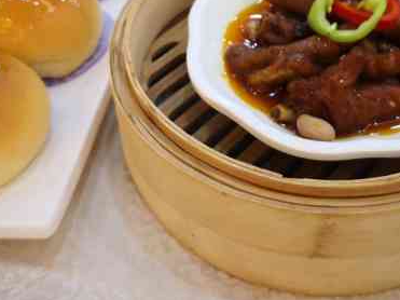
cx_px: 267
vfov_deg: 27.6
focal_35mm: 51
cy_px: 36
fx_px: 589
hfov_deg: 37.1
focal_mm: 3.95
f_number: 1.6
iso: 500
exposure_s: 1/100
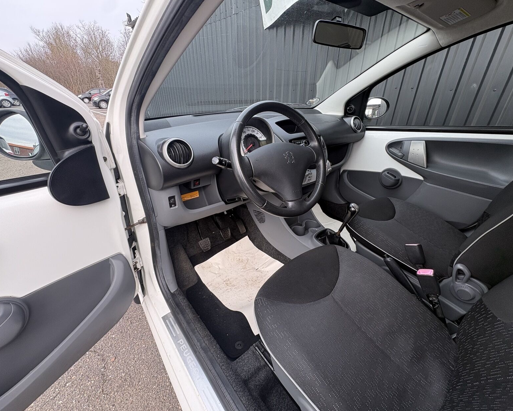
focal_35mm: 15
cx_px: 254
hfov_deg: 96.8
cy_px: 206
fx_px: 228
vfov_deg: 84.0
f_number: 2.2
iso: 40
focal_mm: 2.22
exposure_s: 1/191
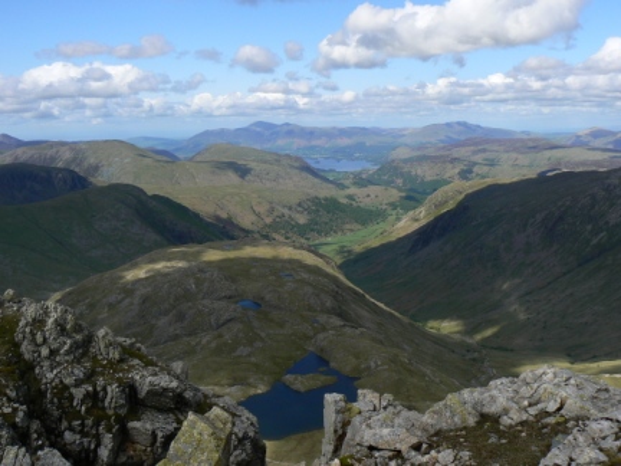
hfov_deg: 51.4
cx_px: 310
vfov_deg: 39.7
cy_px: 233
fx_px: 646
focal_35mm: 36
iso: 80
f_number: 7.1
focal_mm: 6
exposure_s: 1/400
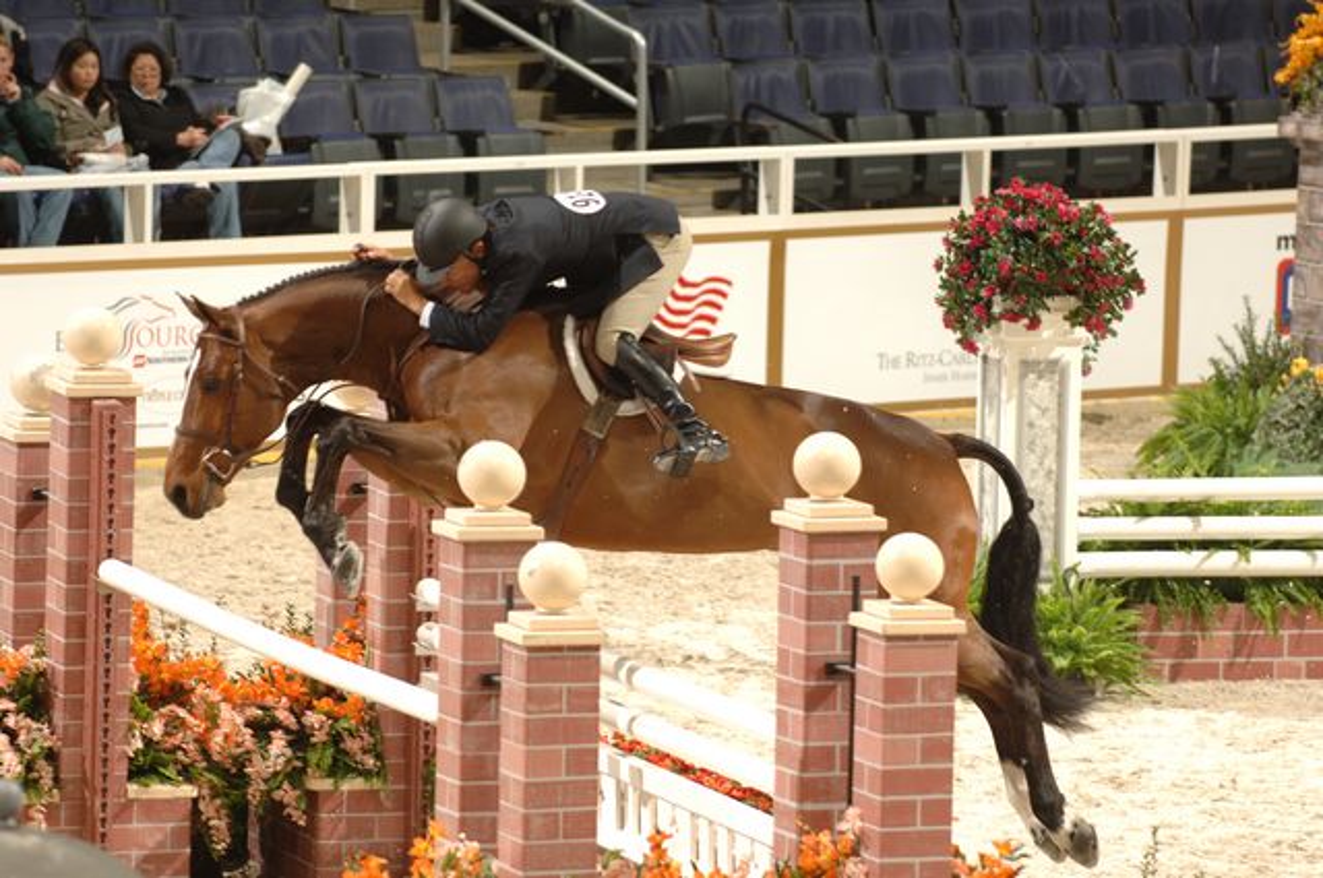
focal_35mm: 270
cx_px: 662
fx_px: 9910
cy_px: 439
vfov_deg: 5.1
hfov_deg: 7.6
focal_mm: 180
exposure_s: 1/250
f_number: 4
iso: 250
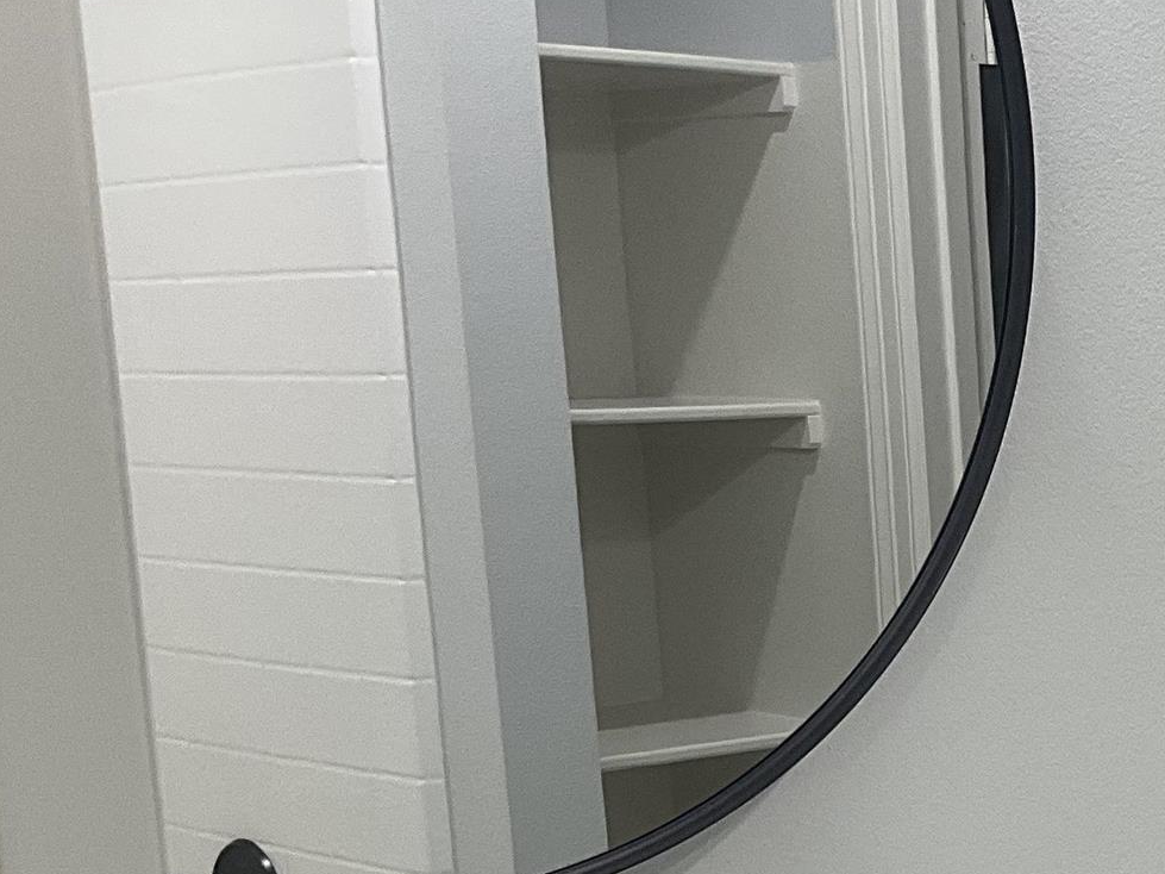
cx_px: 1612
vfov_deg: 15.8
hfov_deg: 19.5
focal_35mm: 91
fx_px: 3062
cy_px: 939
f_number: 1.8
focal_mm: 3
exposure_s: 1/60
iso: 40
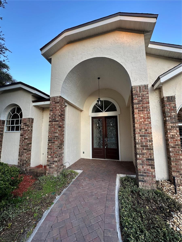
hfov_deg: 85.7
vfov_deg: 102.1
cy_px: 121
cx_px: 91
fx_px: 98
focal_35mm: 14
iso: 64
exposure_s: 1/99
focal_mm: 2.22
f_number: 2.2
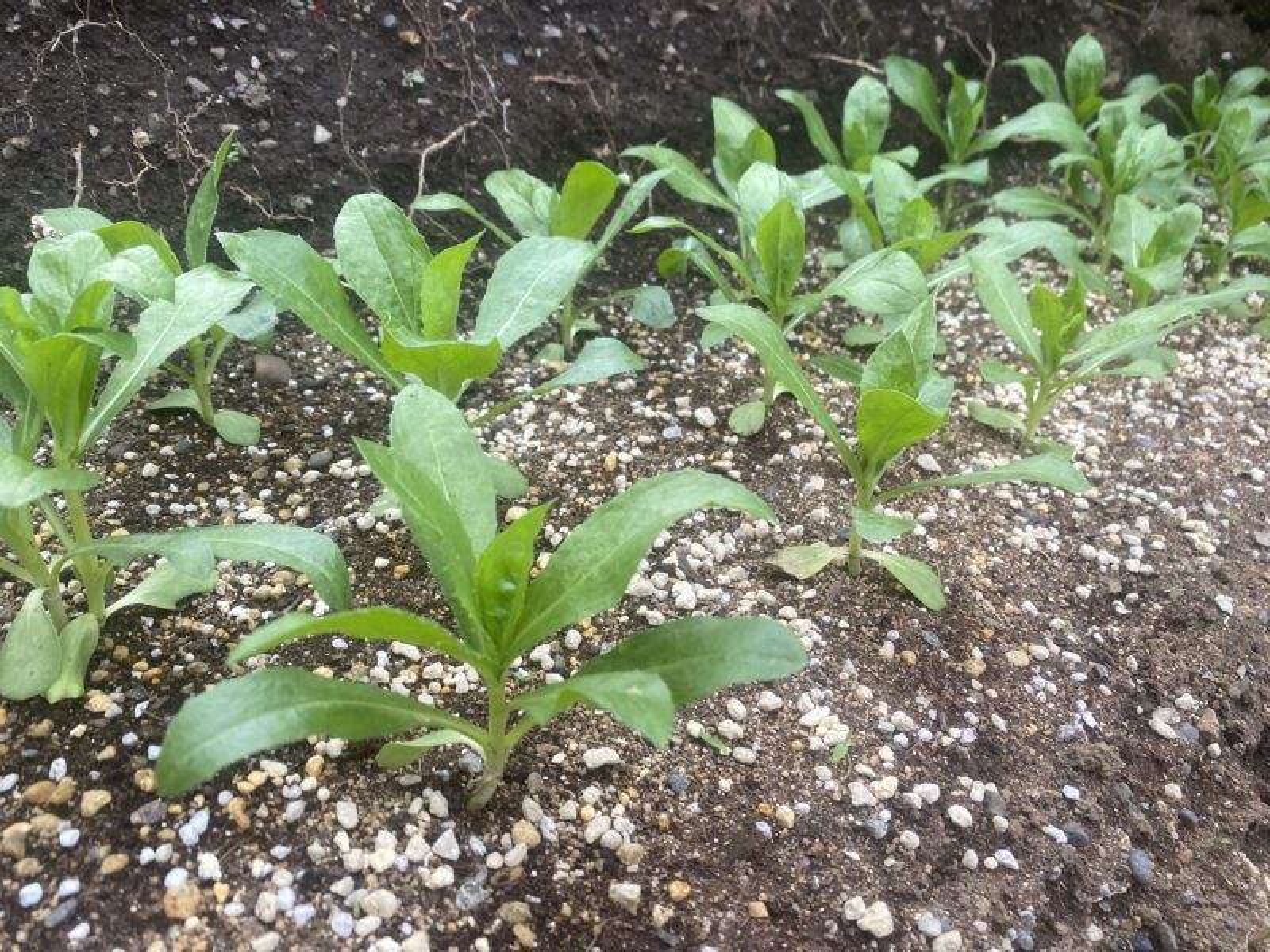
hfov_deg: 67.3
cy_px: 476
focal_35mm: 26
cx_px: 635
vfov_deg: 53.1
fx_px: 954
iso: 32
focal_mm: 4.25
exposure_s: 1/358
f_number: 1.8
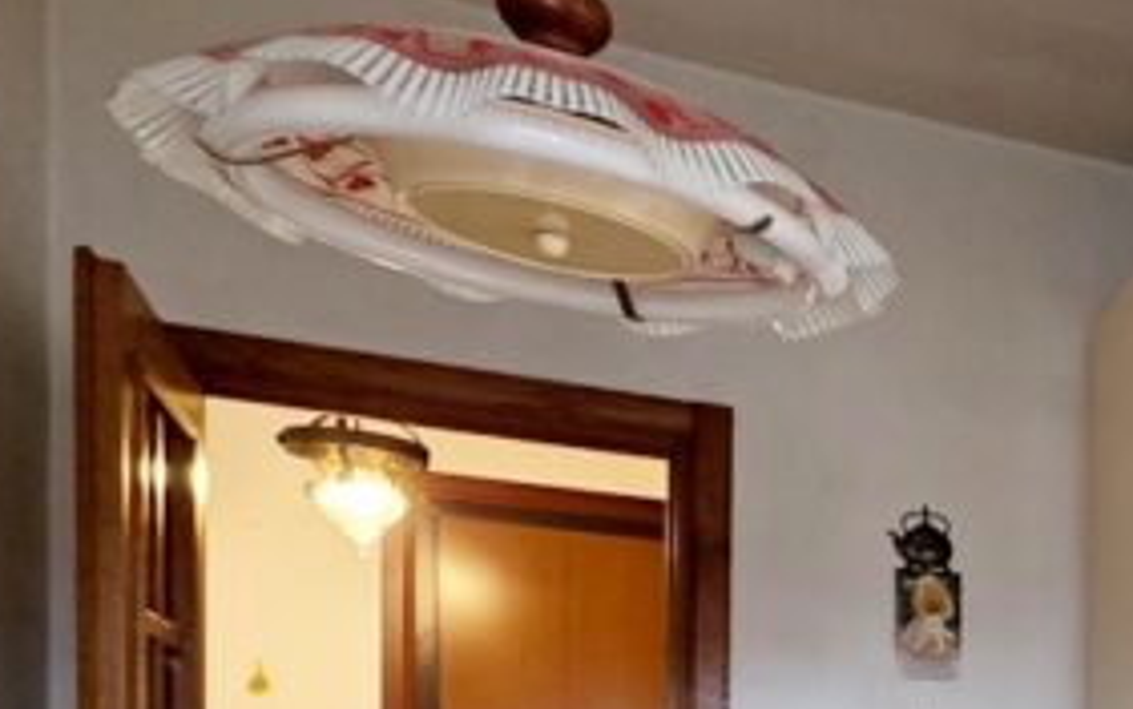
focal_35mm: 49
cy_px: 918
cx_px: 1633
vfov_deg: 23.4
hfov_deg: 28.9
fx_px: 1514
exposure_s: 1/50
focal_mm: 2.2
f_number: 1.9
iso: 250
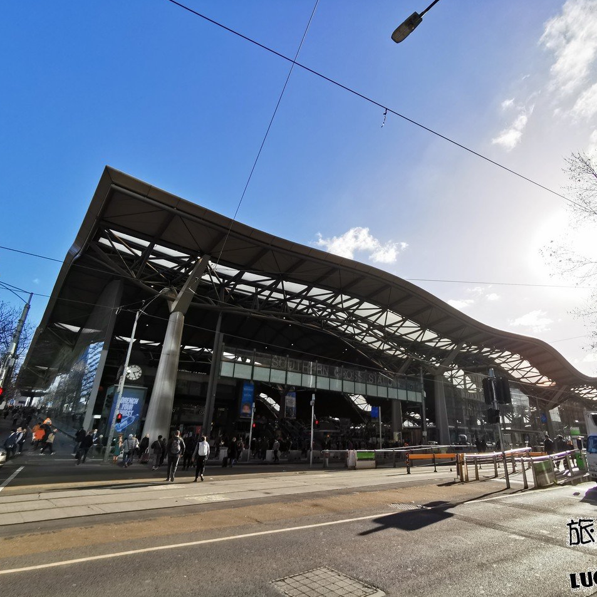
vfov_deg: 77.7
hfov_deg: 77.4
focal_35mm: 19
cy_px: 297
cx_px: 332
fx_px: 371
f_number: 2.2
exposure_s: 1/797
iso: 50
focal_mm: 2.35
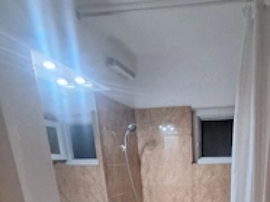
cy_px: 231
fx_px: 218
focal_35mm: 28
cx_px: 200
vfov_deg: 39.0
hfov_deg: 60.3
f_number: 2.2
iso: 320
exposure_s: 1/25
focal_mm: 1.74
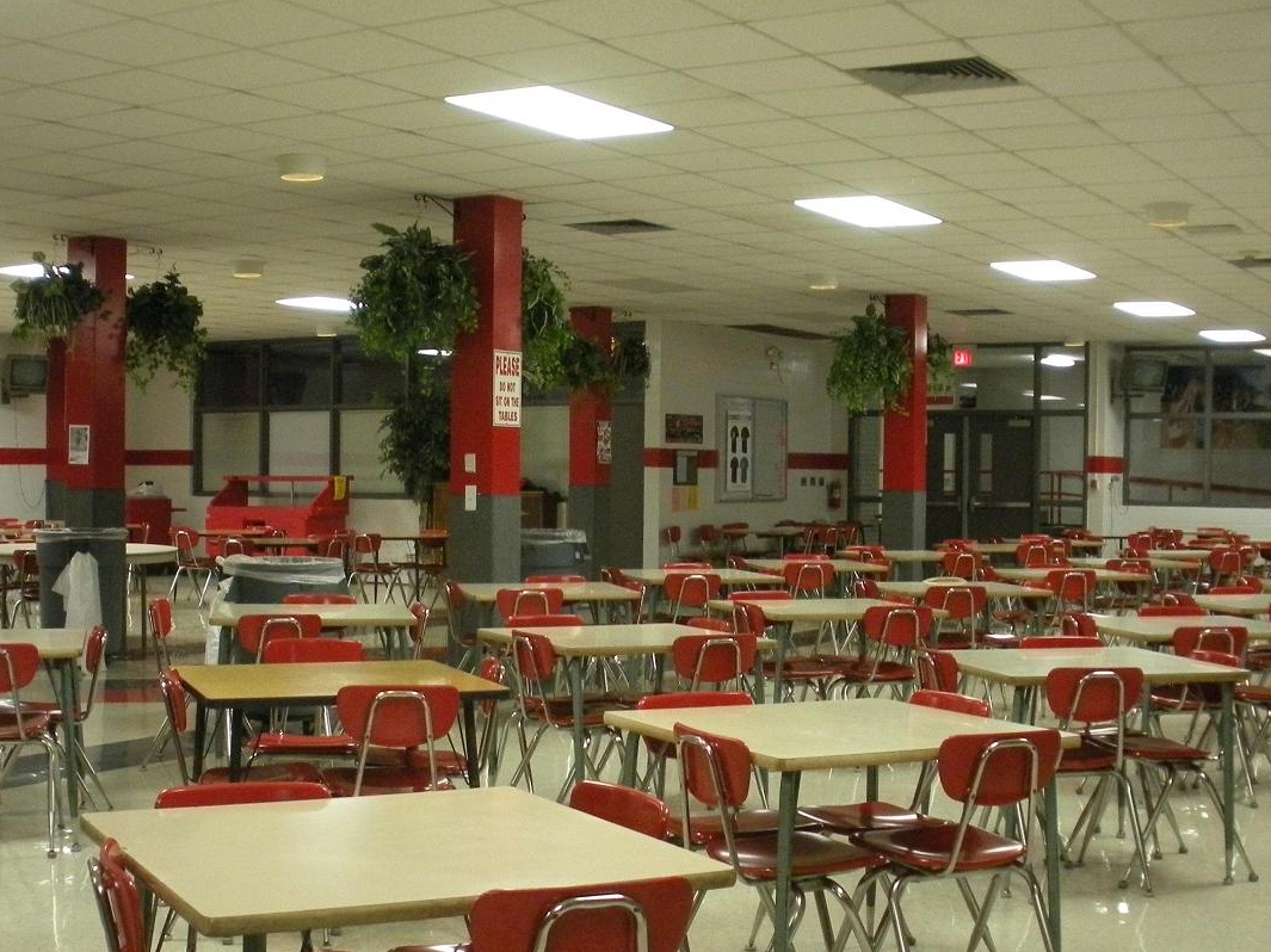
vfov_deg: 30.2
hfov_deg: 39.6
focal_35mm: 48
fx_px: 1762
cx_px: 531
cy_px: 541
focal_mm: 6.3
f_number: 3.5
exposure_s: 1/36
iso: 400
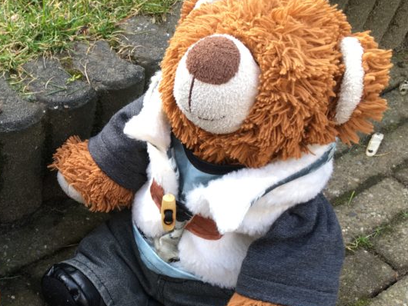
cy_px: 225
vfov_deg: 25.8
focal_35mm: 56
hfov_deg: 32.6
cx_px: 40
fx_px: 660
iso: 40
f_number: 2.2
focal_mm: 4.15
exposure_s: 1/100
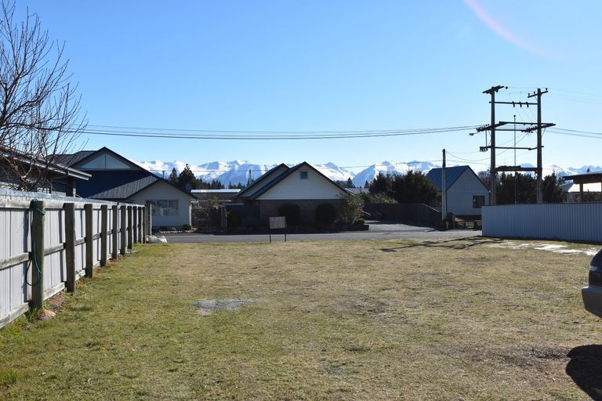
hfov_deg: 53.1
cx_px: 301
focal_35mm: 36
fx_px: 602
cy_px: 200
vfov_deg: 36.9
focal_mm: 24
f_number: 10
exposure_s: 1/400
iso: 200
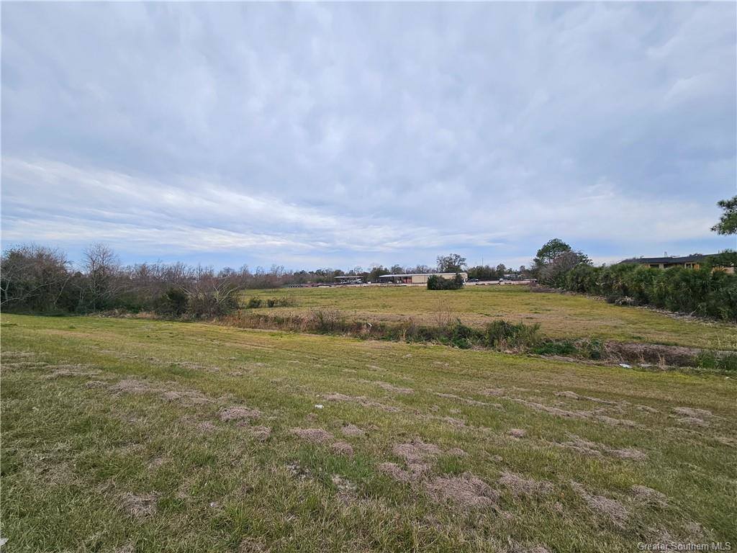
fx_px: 277
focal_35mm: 13
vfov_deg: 89.9
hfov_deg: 106.2
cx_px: 368
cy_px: 276
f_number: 2.2
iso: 50
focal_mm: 2.2
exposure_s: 1/1614
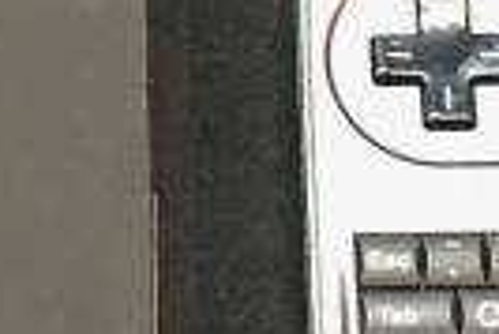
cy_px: -94
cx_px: 64
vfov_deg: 6.2
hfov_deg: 9.3
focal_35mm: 220
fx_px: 3053
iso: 100
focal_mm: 4
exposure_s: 1/13
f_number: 1.8
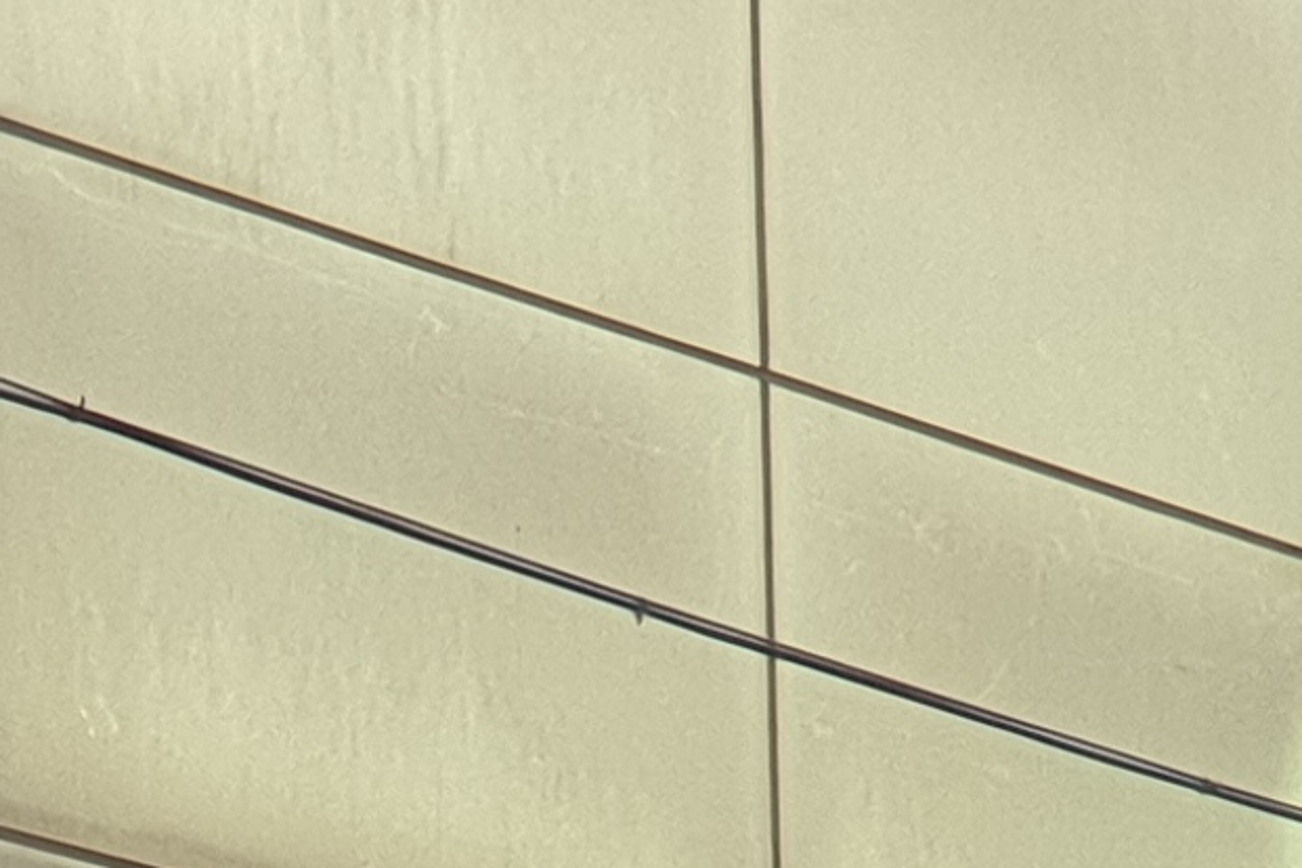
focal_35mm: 351
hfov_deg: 5.8
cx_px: -1143
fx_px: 12694
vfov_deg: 3.8
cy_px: 3063
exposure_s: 1/201
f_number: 2.4
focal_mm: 6
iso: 100
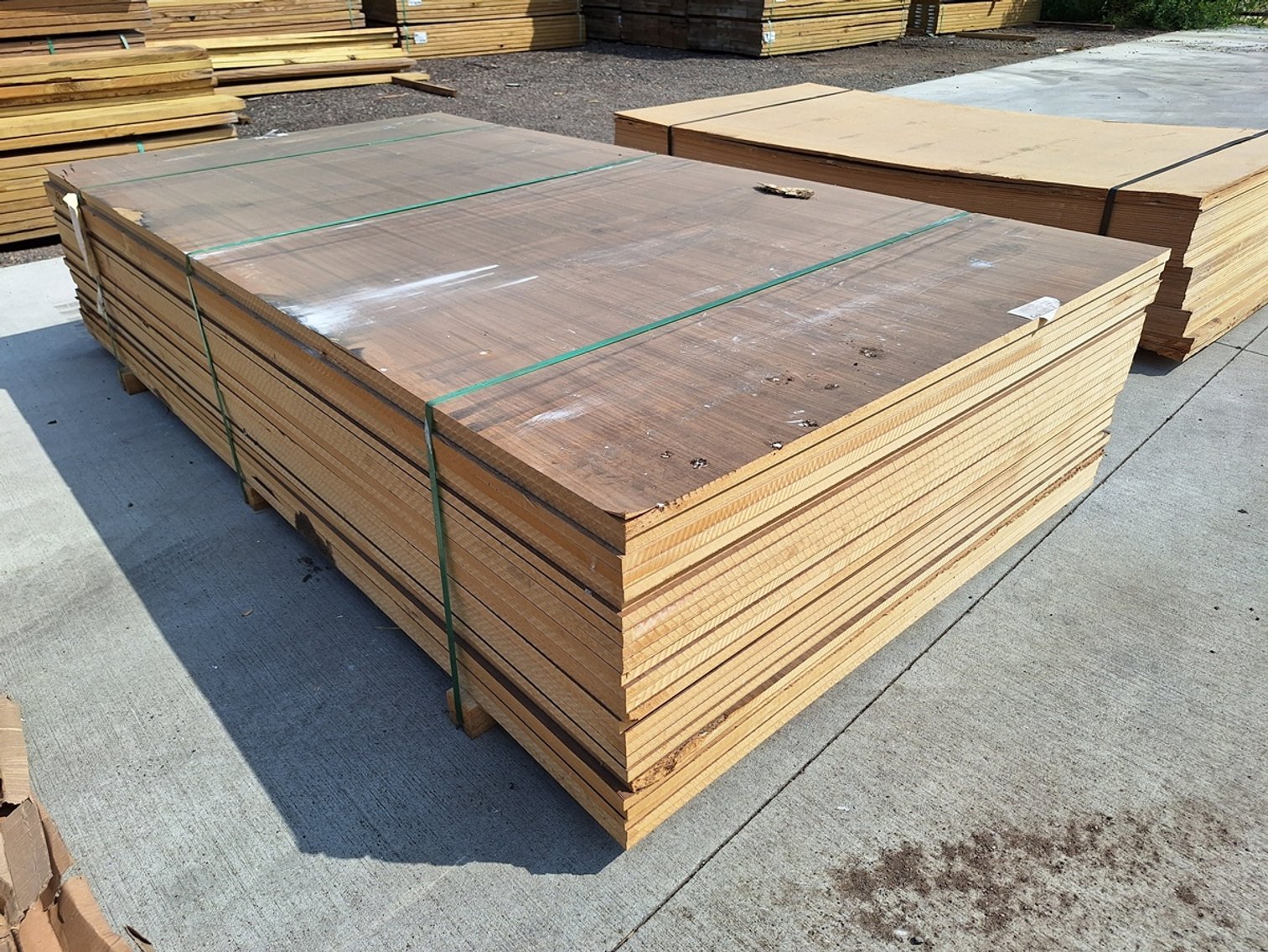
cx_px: 634
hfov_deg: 73.9
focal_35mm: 23
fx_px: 843
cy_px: 476
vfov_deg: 58.9
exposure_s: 1/2674
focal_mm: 5.54
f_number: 1.8
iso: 40
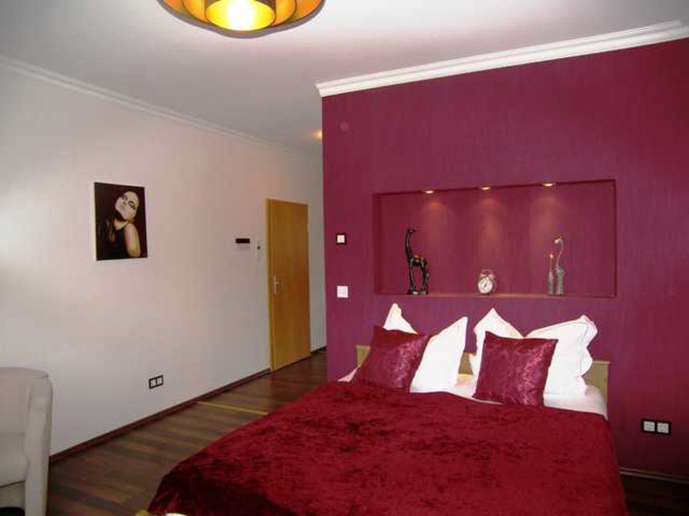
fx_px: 478
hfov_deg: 71.6
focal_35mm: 24
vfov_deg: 56.8
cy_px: 258
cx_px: 344
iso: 50
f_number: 2.8
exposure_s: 1/30
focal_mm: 5
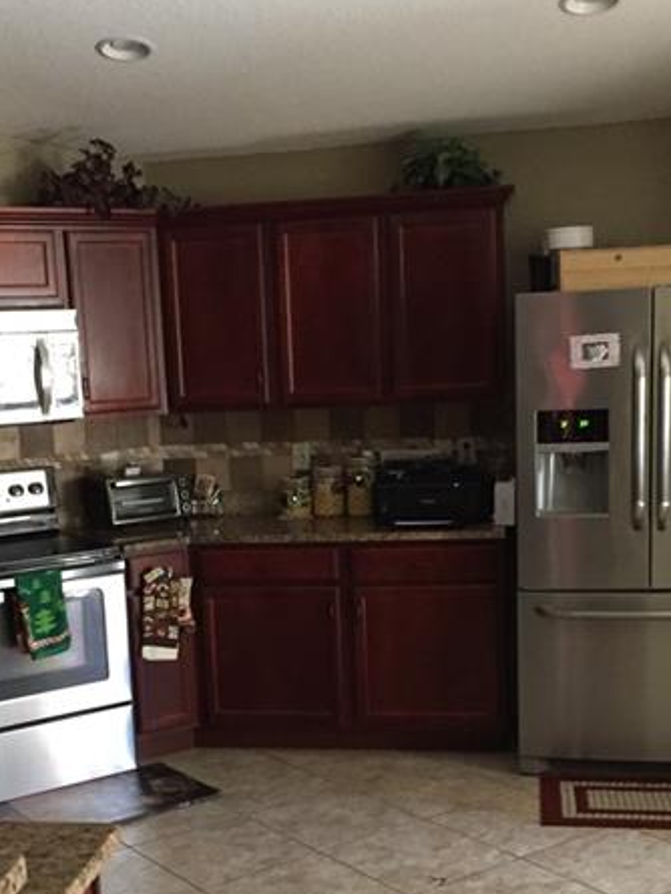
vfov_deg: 37.9
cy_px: 571
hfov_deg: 29.0
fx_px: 1292
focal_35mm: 50
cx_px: 255
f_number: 2.2
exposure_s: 1/15
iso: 250
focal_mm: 4.15
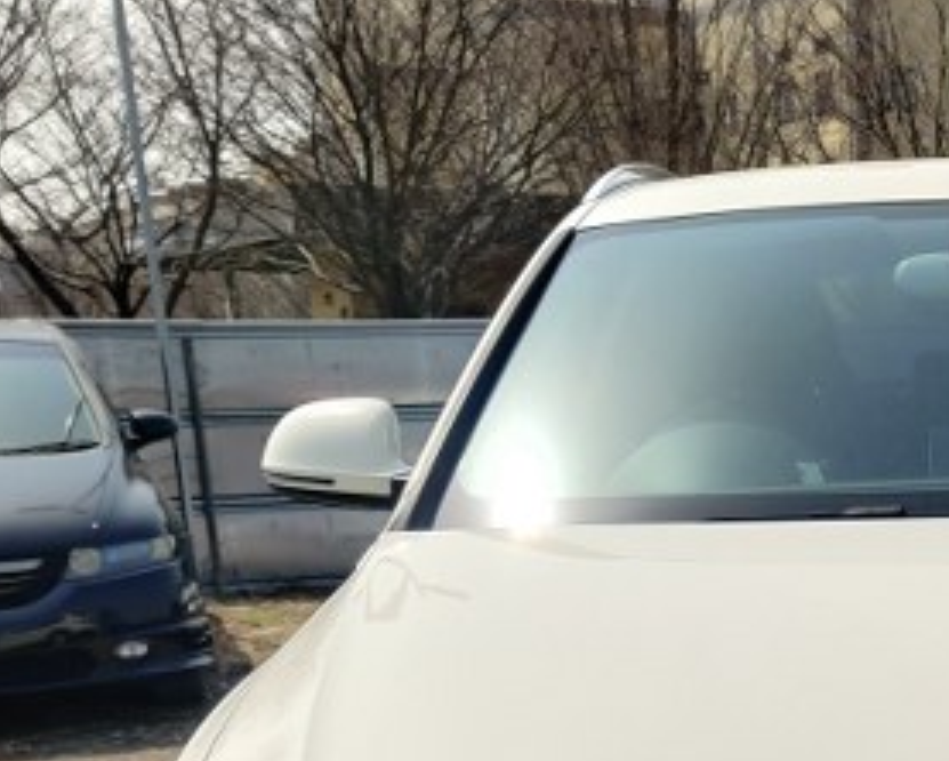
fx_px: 2136
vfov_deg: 18.7
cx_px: 915
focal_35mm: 76
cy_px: 994
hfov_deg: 24.1
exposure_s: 1/1048
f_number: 1.65
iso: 100
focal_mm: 4.75
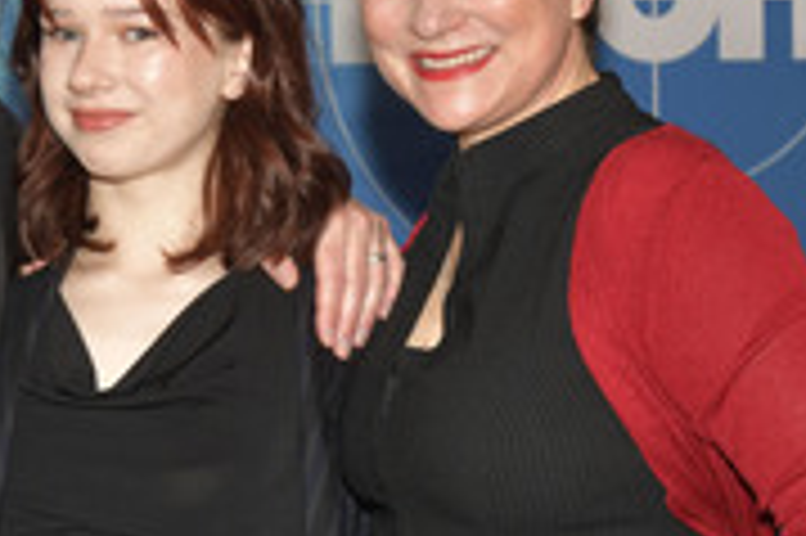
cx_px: 133
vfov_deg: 10.9
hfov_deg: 16.1
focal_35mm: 126
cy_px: 284
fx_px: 2818
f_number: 5.6
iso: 640
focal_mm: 50
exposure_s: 1/200
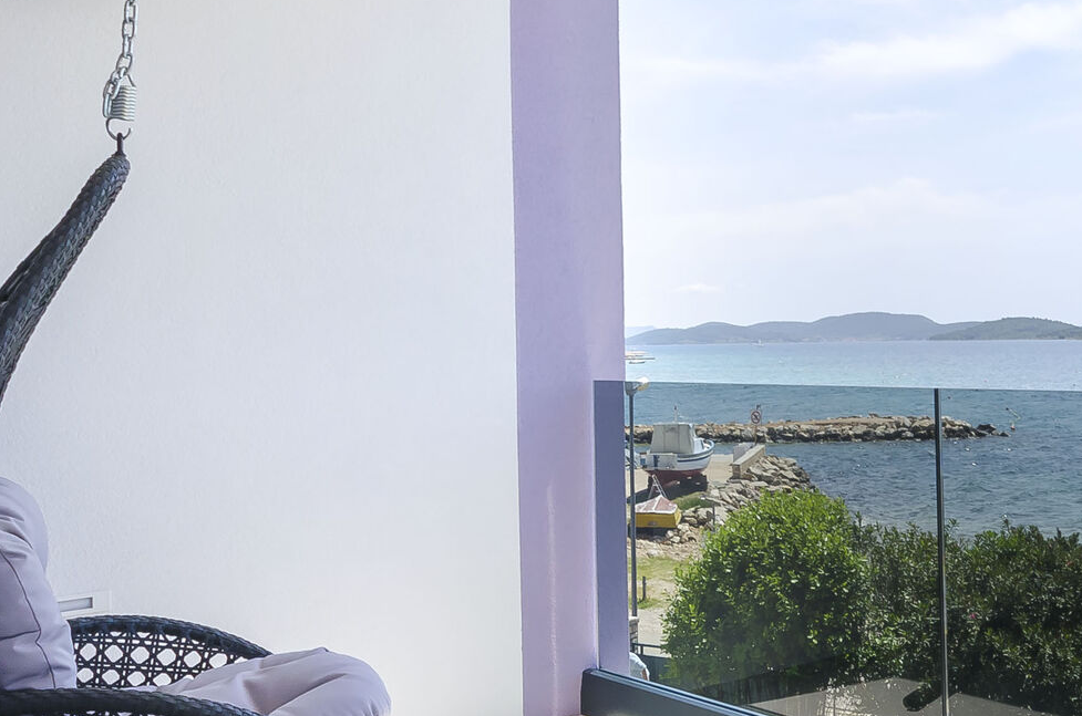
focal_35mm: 43
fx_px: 1290
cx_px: 777
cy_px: 257
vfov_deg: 30.9
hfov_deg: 44.4
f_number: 8
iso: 100
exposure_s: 1/200
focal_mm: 10
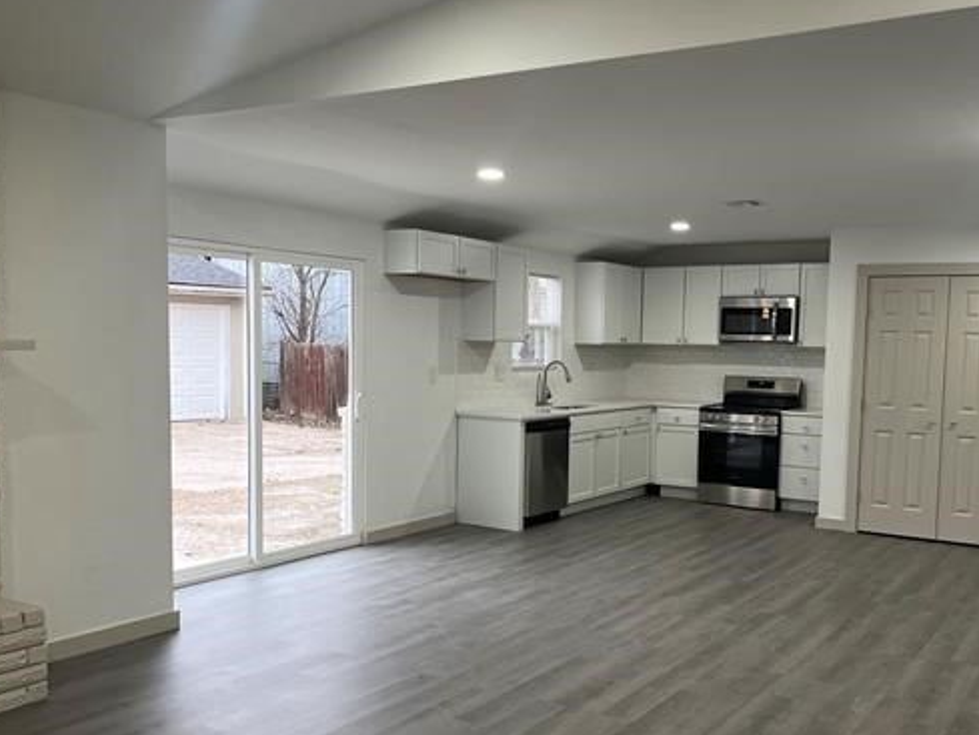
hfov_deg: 53.6
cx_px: 583
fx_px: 962
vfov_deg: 41.7
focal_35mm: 34
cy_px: 423
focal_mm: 5.1
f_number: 1.6
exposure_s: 1/120
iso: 125
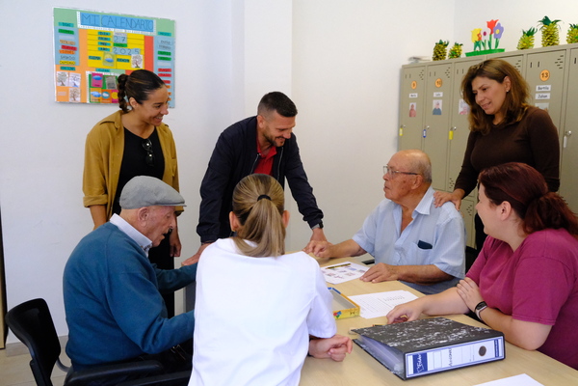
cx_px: 289
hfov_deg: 58.7
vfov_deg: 41.1
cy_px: 193
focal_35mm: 32
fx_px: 514
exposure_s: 1/1000
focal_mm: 21.4
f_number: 4
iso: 10000
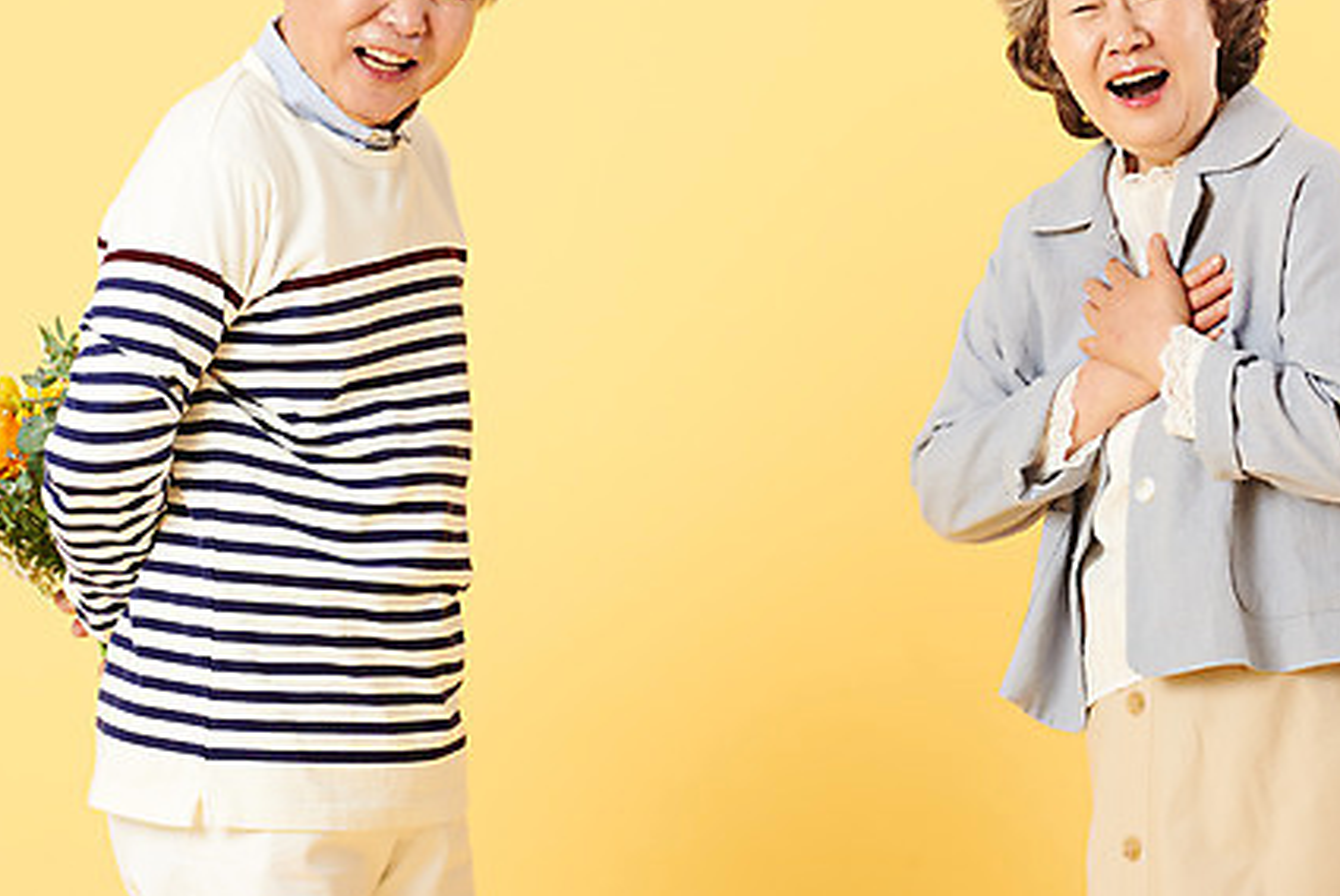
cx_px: 736
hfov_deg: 11.9
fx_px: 6406
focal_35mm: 172
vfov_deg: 8.0
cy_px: 309
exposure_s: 1/125
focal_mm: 122
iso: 100
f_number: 8
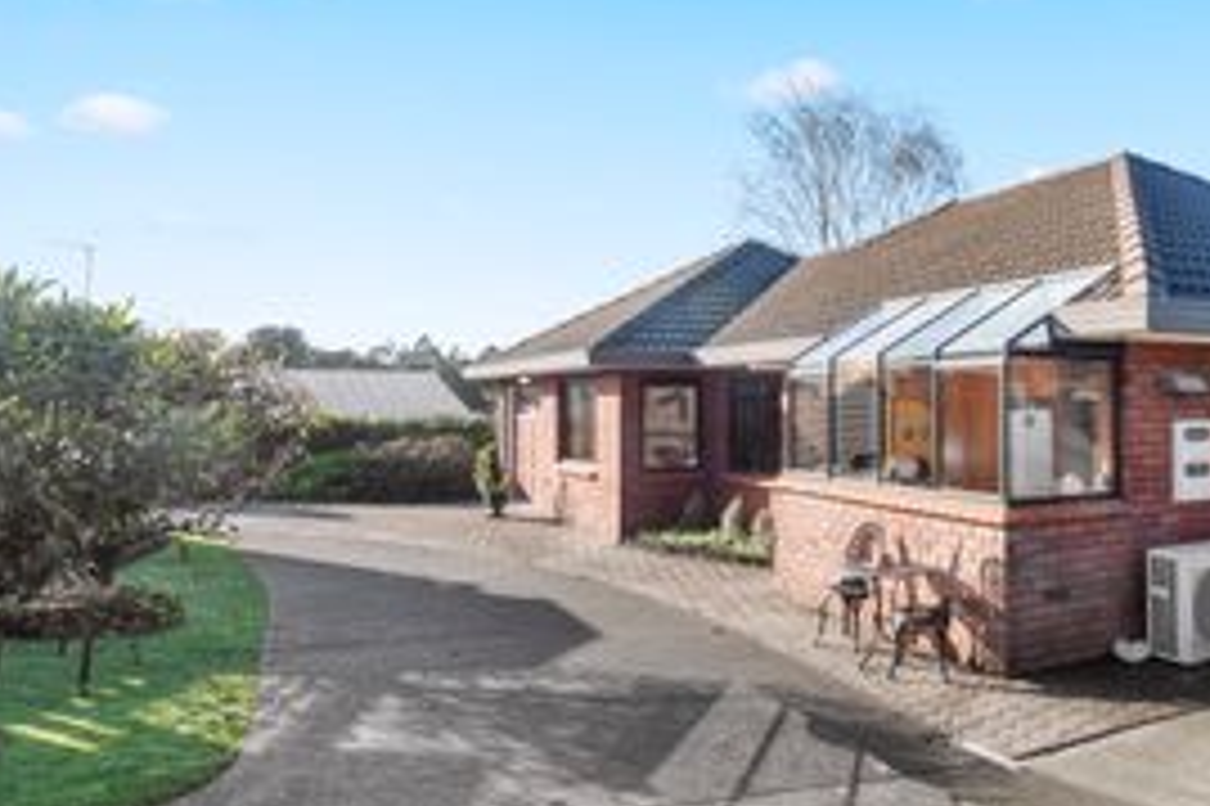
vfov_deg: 46.3
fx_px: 940
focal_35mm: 28
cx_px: 940
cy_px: 385
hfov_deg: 61.0
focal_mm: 16
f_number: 13
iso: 200
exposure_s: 1/80
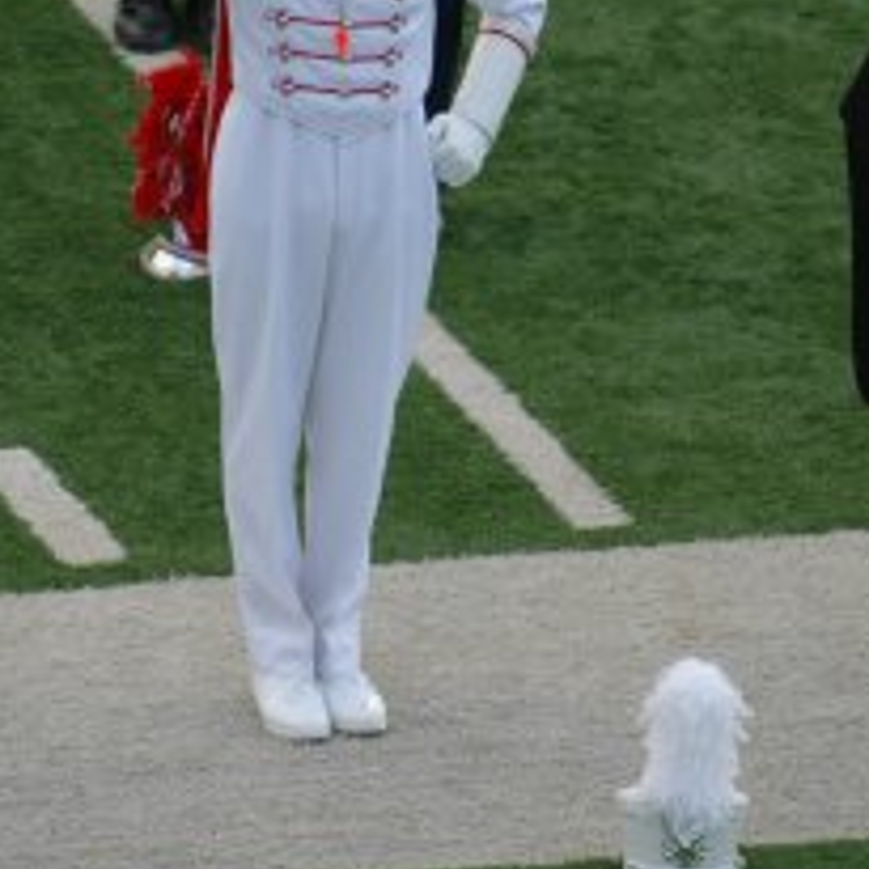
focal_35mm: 747
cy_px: 136
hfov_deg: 2.3
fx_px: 21216
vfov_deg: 2.3
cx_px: 388
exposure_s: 1/640
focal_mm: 200
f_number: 2.8
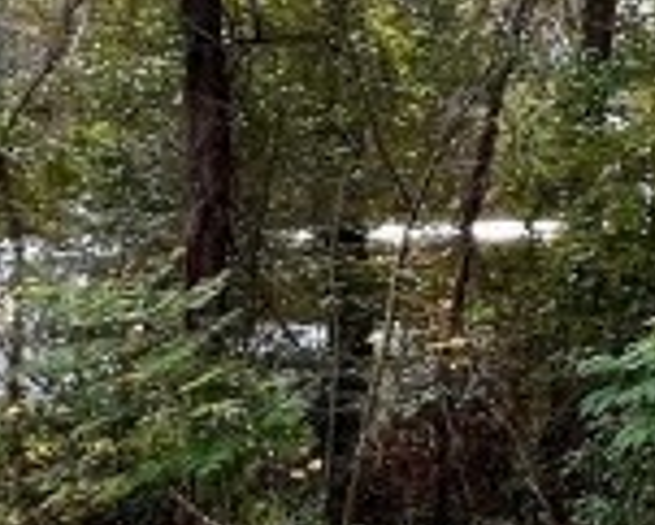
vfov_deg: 17.8
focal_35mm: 86
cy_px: 165
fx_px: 1668
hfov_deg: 13.2
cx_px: 1731
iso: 32
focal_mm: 1.57
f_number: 1.8
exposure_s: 1/177
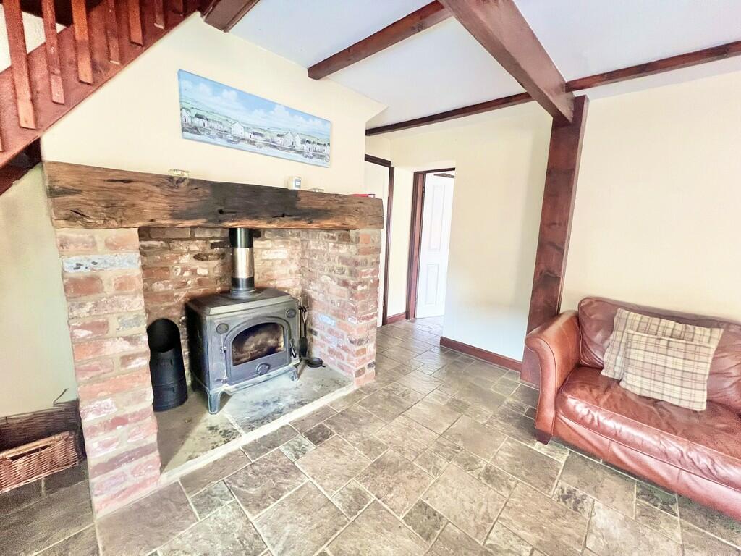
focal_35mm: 13
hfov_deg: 106.2
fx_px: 278
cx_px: 370
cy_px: 278
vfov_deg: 89.9
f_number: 1.8
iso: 250
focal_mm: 1.57
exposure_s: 1/50
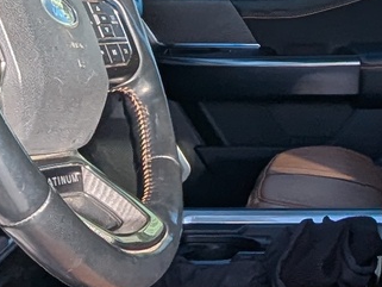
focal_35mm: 102
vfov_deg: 14.5
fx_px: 1126
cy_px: 68
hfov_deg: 19.0
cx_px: 326
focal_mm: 2.35
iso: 54
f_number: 2.2
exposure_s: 1/1285
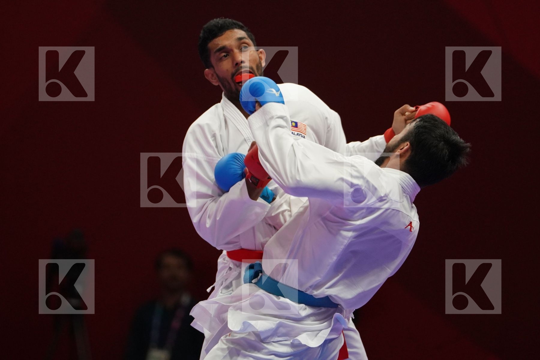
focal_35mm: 400
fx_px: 6000
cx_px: 270
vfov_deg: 3.4
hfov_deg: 5.2
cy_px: 180
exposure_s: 1/1000
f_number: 4
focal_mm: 267
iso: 2500
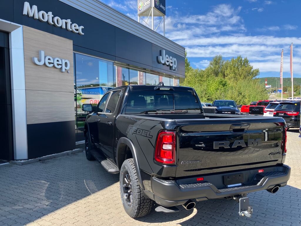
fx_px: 243
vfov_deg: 49.7
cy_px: 113
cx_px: 150
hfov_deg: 63.4
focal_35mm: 28
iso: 32
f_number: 1.8
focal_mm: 3.99
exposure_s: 1/571
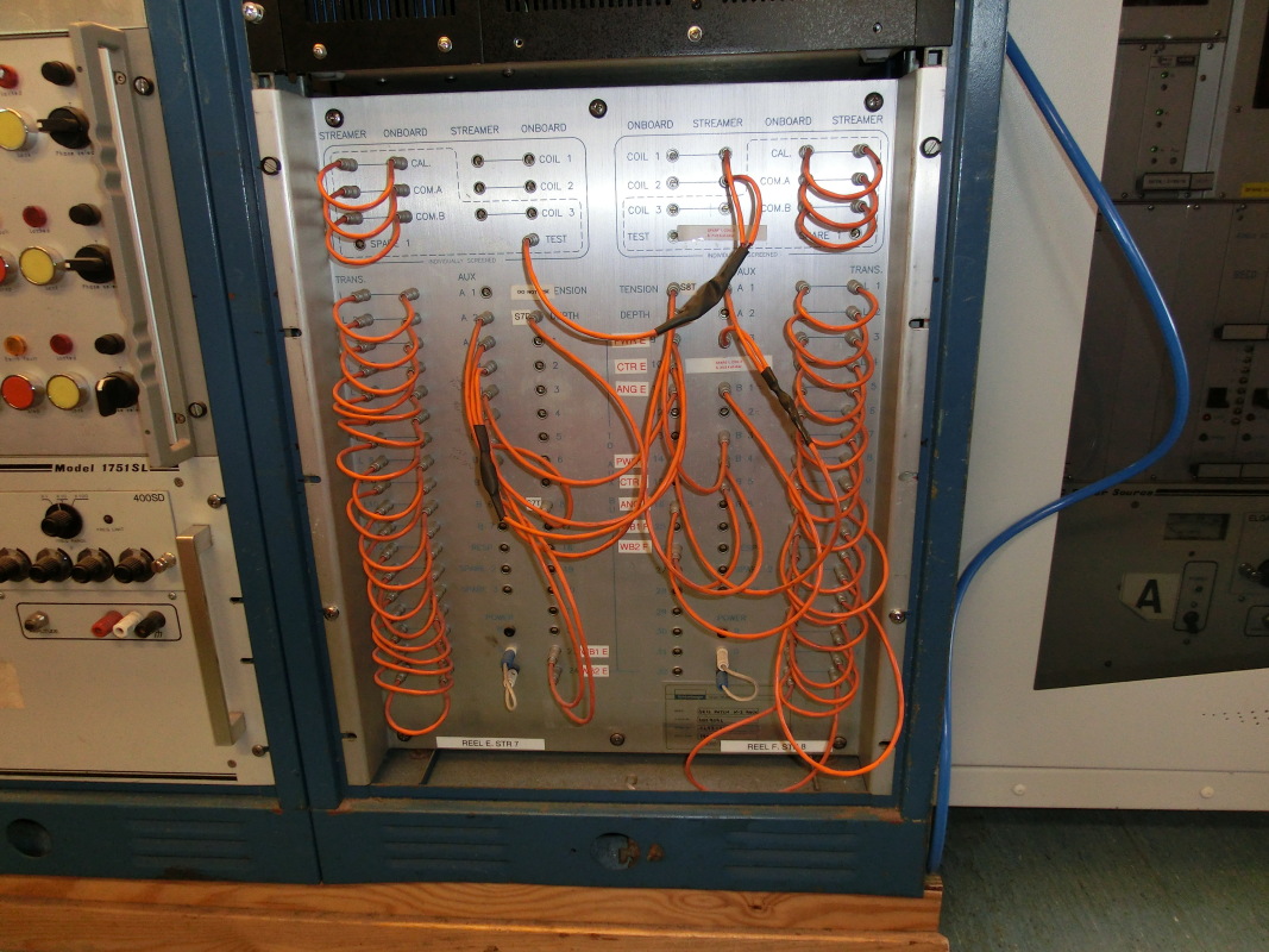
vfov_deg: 56.8
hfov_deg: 71.6
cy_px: 476
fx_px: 880
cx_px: 634
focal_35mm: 24
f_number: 3
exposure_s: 1/60
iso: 250
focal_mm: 4.24
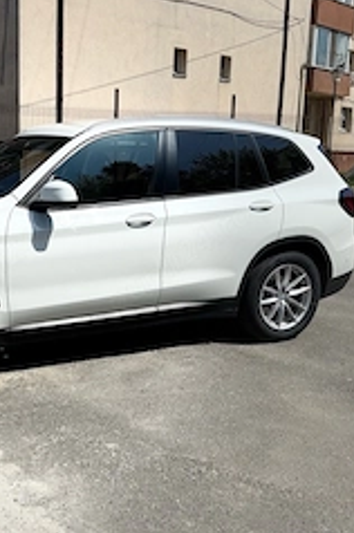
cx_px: 49
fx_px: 621
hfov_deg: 30.7
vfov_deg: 46.4
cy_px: 287
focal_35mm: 42
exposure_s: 1/9091
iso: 80
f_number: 1.78
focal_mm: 6.76
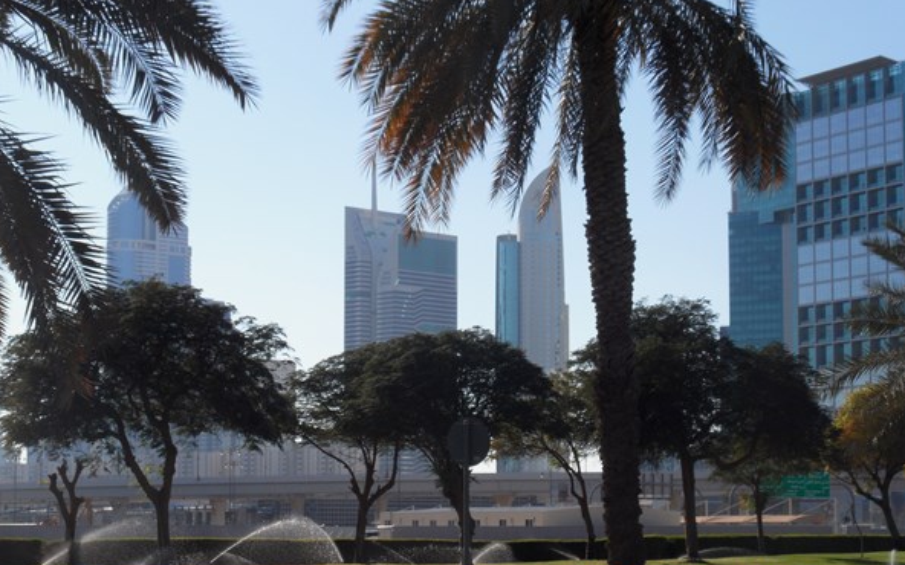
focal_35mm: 86
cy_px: 339
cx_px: 457
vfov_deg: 15.2
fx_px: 2121
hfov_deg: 24.1
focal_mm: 13.2
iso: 80
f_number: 6
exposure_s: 1/500
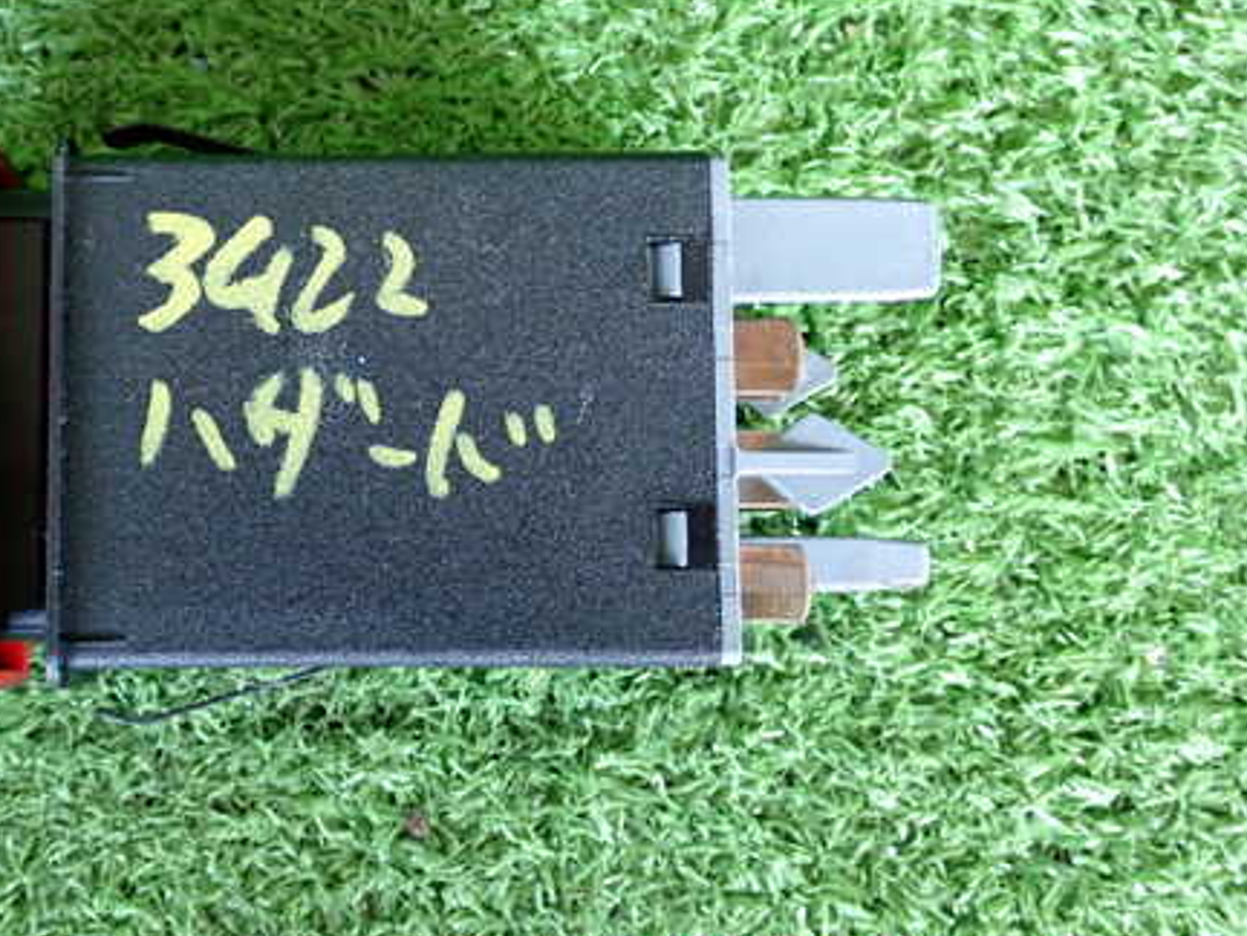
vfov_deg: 25.6
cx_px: 427
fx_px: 2053
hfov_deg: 33.5
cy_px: 358
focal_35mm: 57
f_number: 2.8
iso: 640
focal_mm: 7.31
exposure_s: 1/40
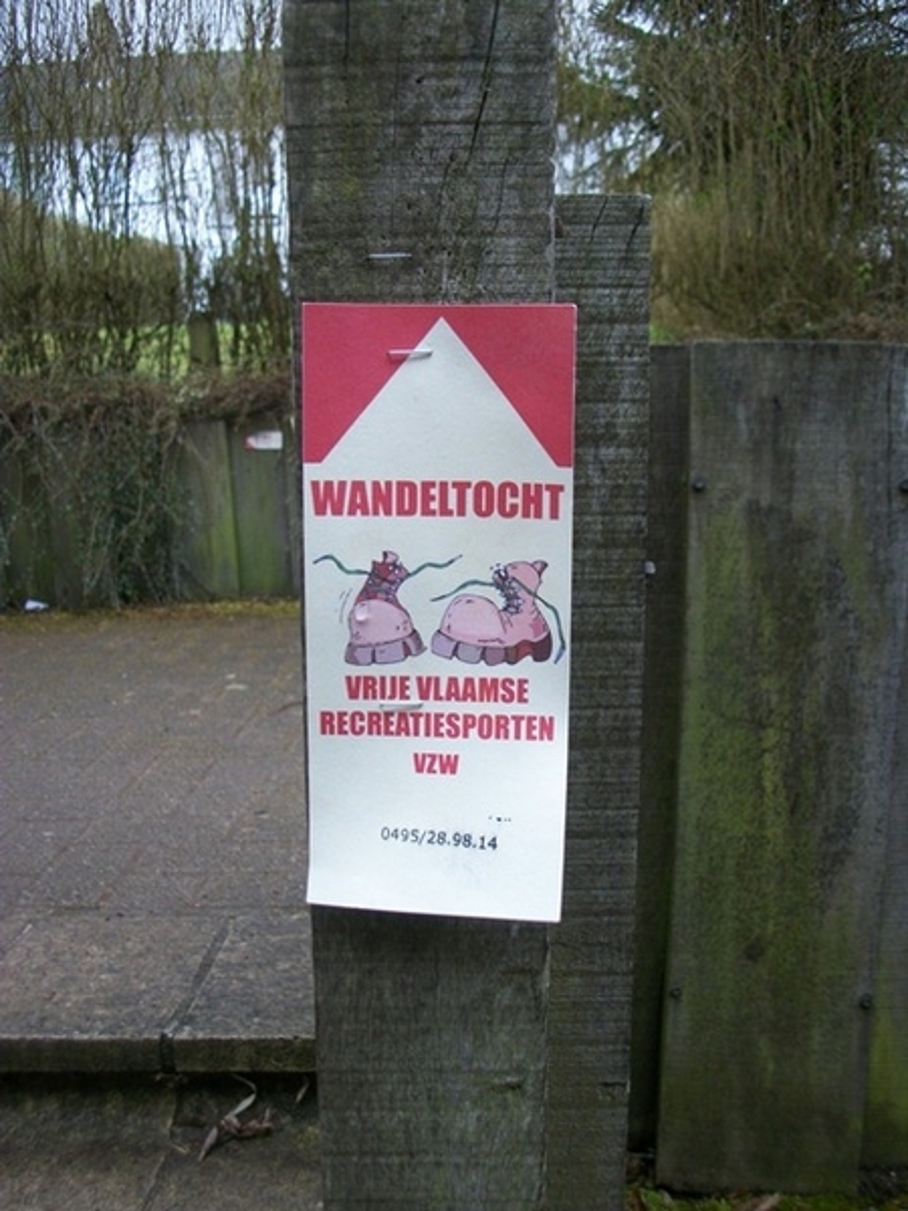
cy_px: 606
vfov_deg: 56.8
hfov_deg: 44.2
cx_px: 454
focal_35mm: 32
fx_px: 1119
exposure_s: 1/125
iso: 80
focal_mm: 5.7
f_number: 2.9
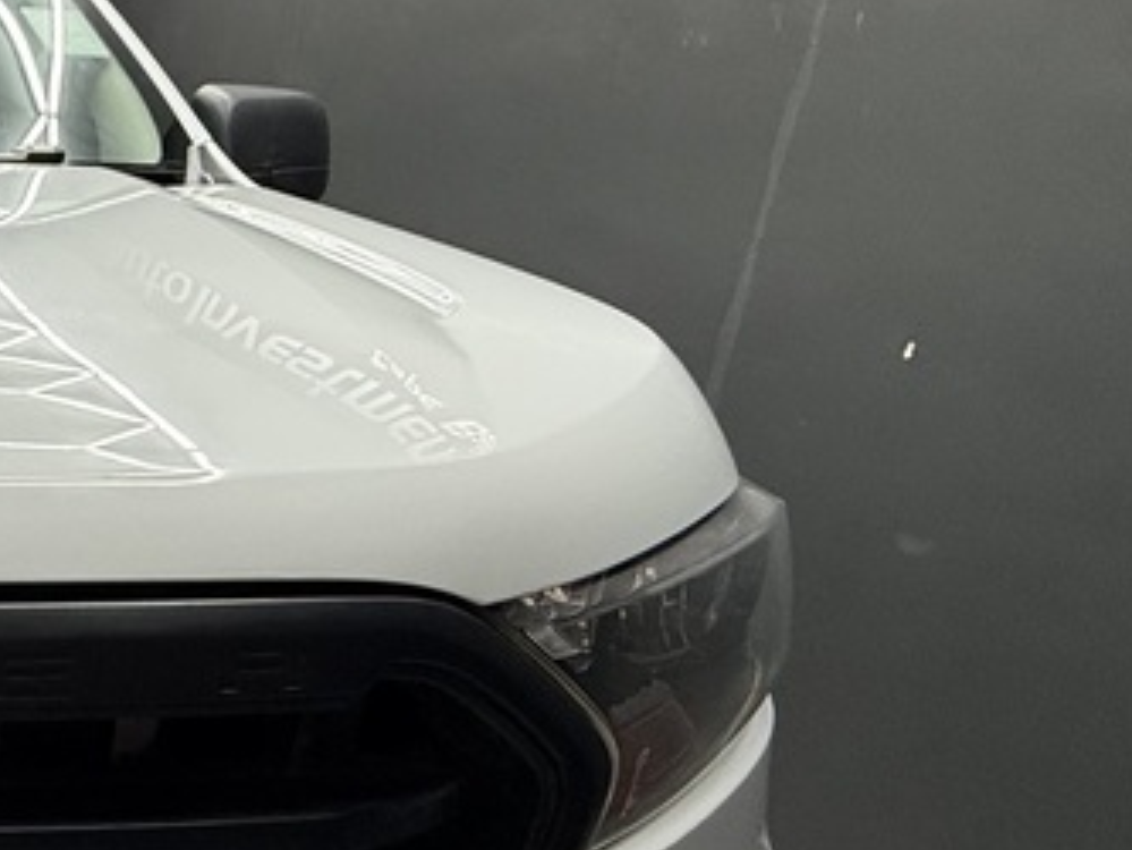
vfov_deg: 31.3
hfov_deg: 31.5
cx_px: -401
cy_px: 833
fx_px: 1407
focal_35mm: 43
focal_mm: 2.22
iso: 160
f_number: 2.2
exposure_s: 1/100
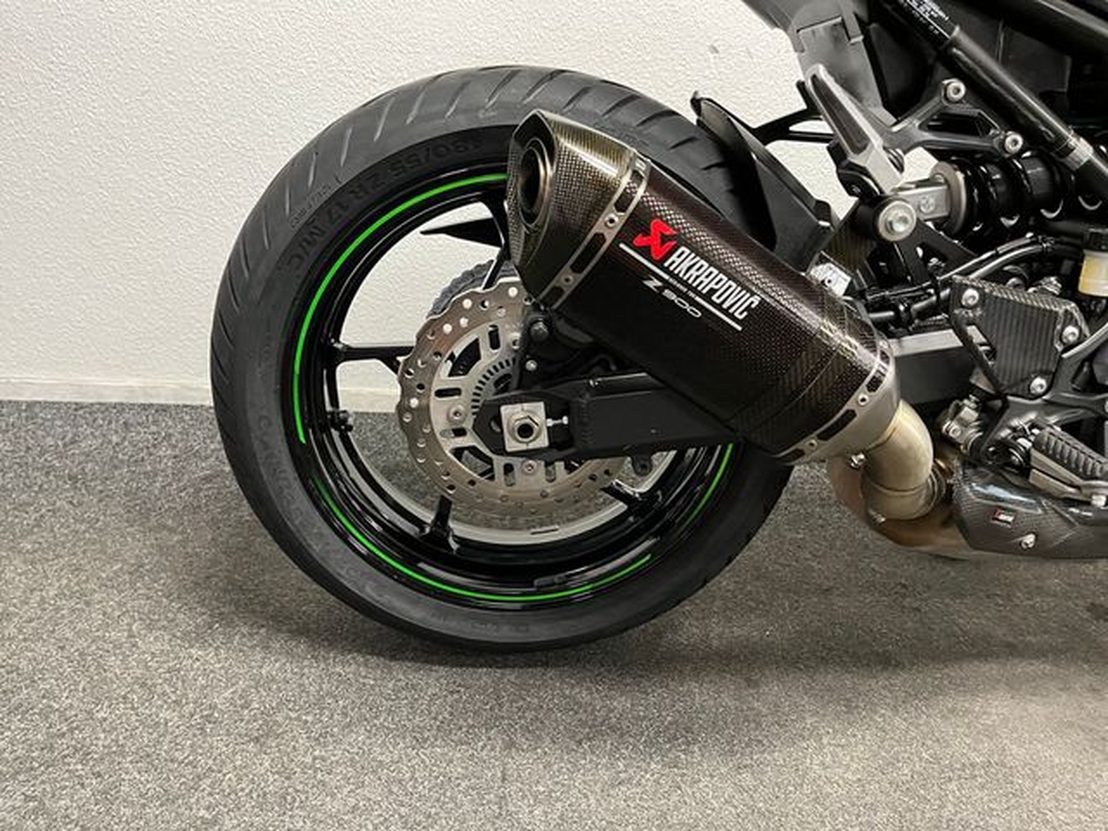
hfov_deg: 67.3
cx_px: 554
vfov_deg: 53.1
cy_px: 416
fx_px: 832
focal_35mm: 26
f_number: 1.6
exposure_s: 1/50
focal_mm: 5.1
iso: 500
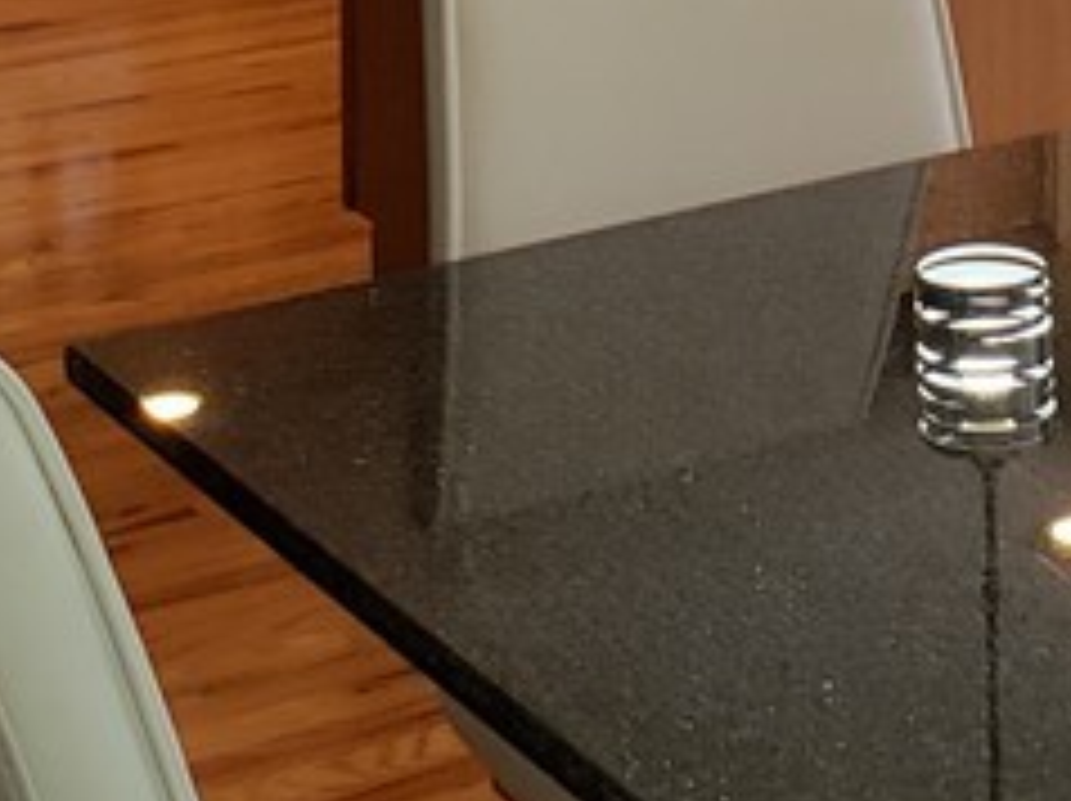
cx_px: 1179
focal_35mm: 112
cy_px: -554
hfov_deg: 17.0
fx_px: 3462
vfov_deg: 12.3
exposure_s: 1/60
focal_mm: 4.3
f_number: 2.4
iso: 64
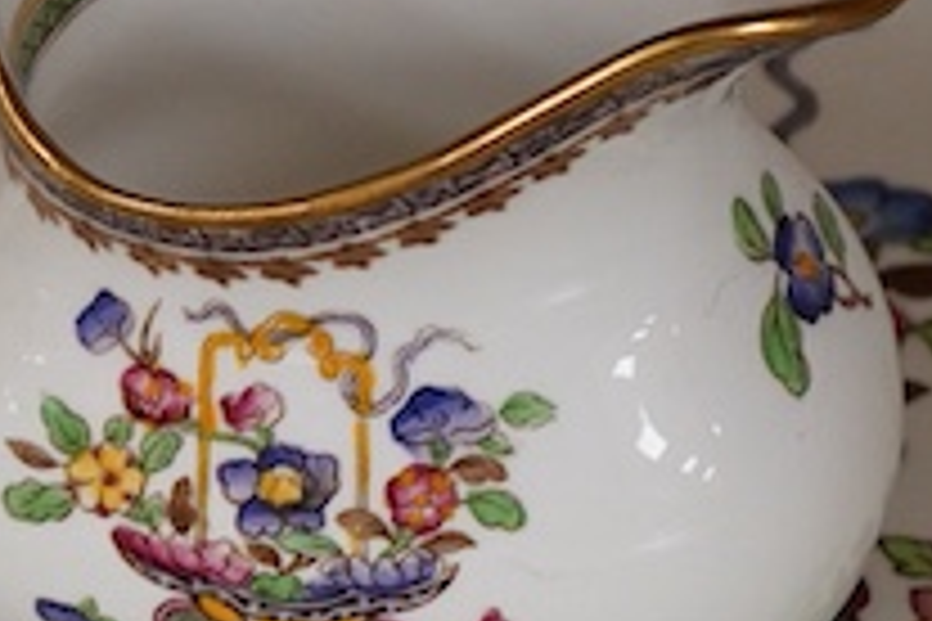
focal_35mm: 196
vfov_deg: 7.0
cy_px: 414
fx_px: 5074
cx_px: 198
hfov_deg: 10.5
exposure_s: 1/125
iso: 1250
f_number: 9
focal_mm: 30
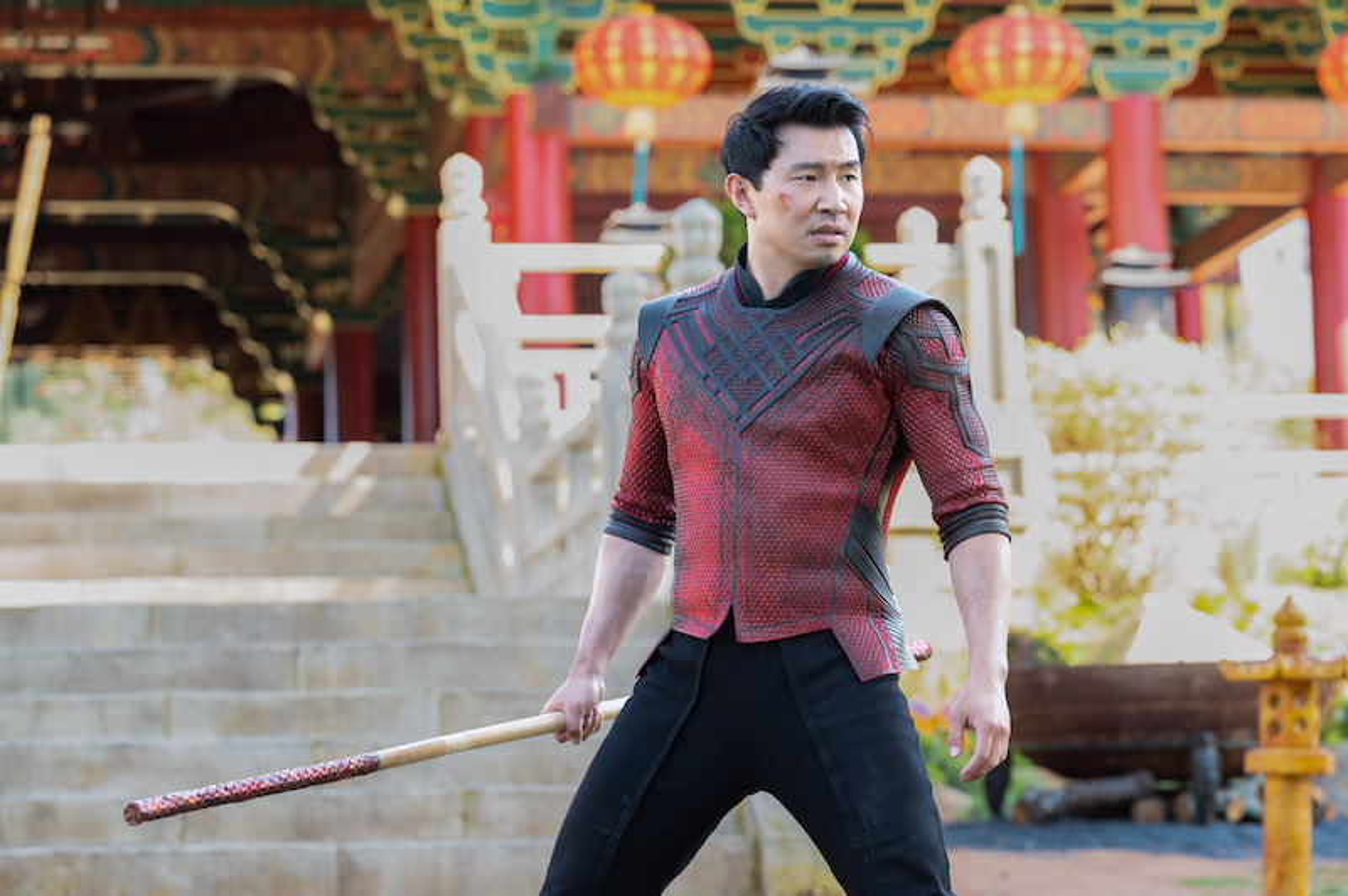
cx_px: 674
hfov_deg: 16.4
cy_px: 448
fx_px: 4677
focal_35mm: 125
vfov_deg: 10.9
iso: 800
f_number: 5
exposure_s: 1/250
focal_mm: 125
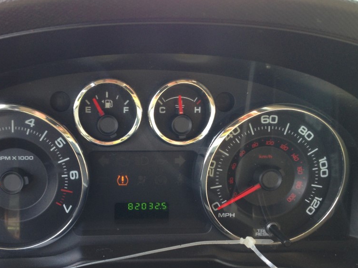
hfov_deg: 41.8
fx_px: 465
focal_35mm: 45
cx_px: 133
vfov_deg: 32.0
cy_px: 175
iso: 50
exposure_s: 1/60
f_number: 2.4
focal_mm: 4.12
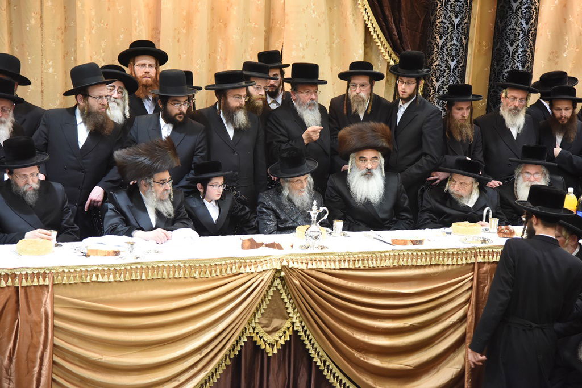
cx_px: 291
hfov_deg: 22.1
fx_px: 1487
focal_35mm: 92
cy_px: 194
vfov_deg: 14.9
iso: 3200
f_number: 4.5
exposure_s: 1/100
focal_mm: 92
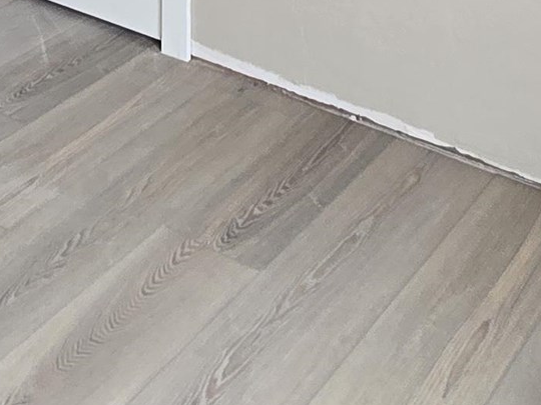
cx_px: 93
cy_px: -445
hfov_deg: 25.8
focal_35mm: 74
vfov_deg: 15.3
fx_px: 1157
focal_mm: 2.2
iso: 125
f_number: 2.2
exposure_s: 1/60
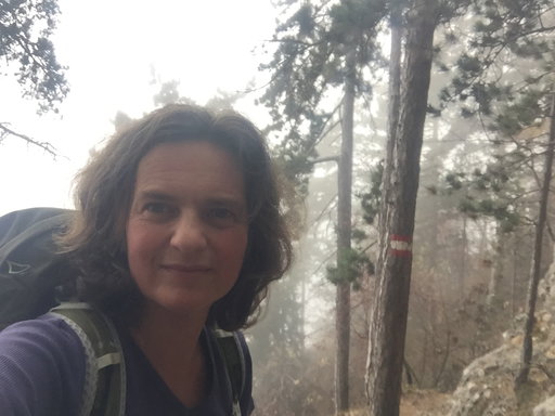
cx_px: 278
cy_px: 208
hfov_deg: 58.4
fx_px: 497
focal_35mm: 31
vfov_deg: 45.4
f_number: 2.2
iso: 32
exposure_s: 1/241
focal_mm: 2.65
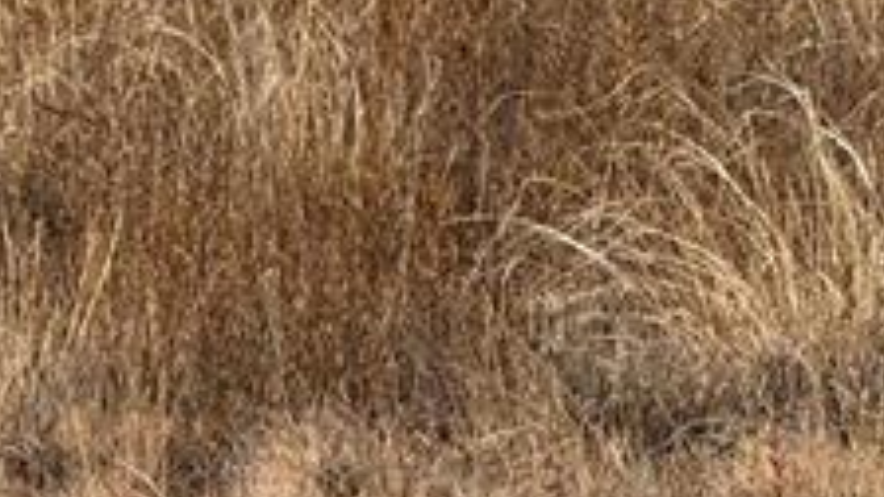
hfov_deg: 4.8
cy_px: -485
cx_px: 720
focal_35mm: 447
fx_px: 10478
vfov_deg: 2.7
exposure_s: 1/1422
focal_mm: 15.66
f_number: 2.8
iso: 50
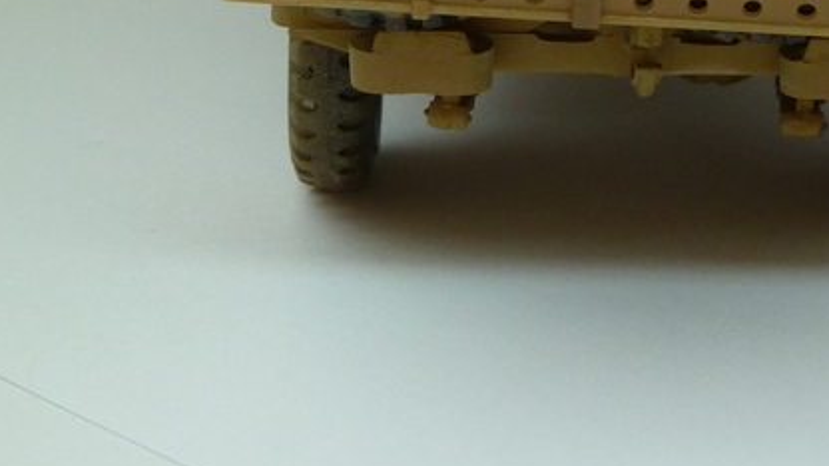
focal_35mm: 169
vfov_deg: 7.1
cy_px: -96
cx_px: 725
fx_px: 3715
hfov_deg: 12.6
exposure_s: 1/200
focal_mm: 10.3
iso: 160
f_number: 4
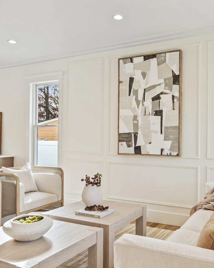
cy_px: 135
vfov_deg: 54.2
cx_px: 135
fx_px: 261
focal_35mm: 33
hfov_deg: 44.1
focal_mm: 16
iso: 100
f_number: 5
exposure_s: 1/10
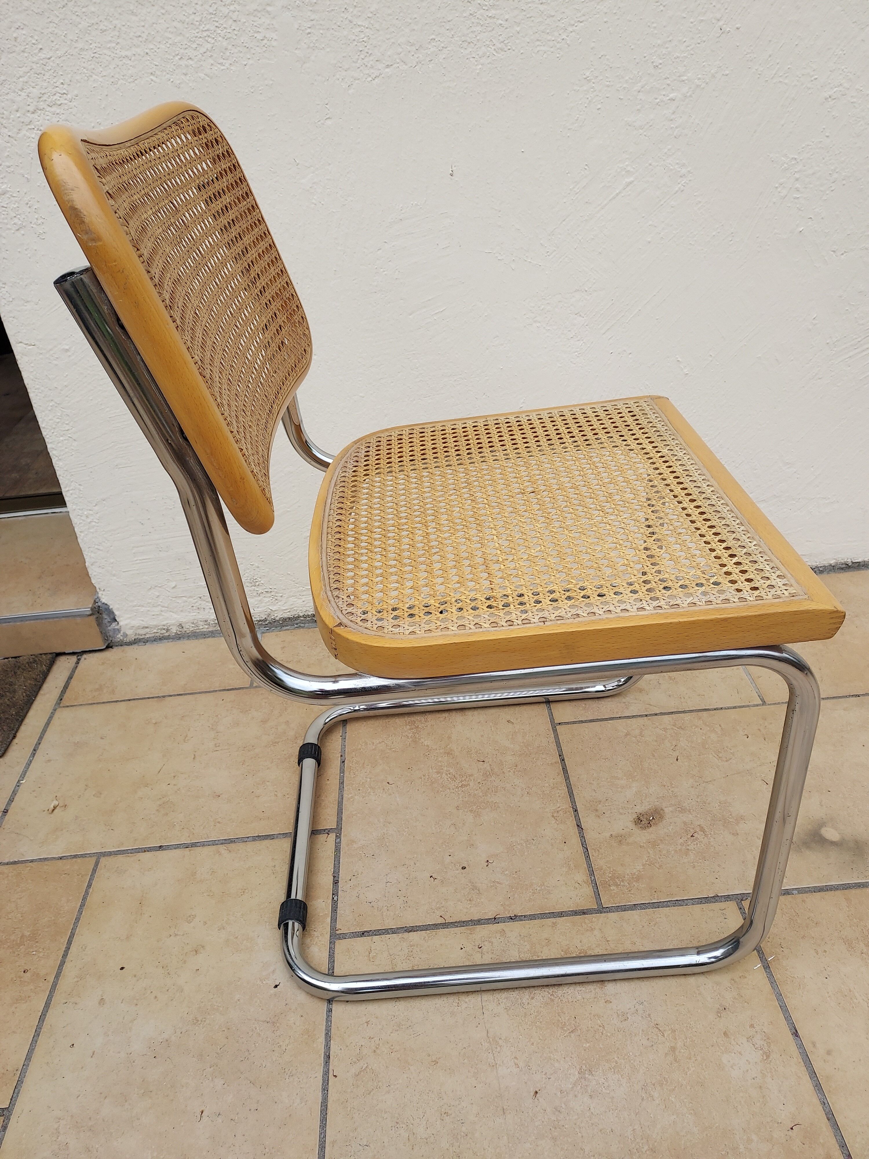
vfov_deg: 71.6
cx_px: 434
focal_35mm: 24
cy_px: 580
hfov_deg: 56.8
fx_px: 803
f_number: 1.8
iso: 40
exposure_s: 1/541
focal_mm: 4.6
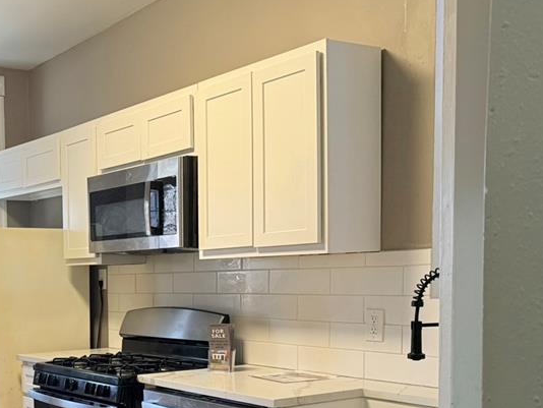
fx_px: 722
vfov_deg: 30.5
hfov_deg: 38.0
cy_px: 346
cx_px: 37
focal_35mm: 46
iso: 250
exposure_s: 1/120
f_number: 1.78
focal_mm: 6.76
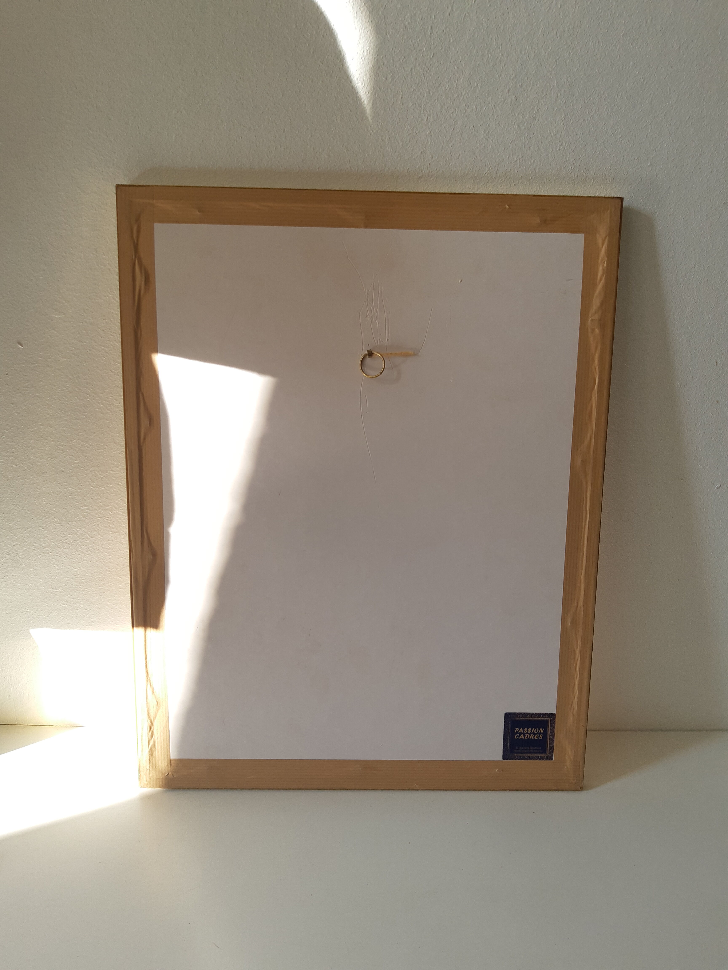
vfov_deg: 67.3
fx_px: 729
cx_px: 364
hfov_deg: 53.1
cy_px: 485
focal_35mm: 26
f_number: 1.7
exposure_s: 1/189
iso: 40
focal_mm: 3.93
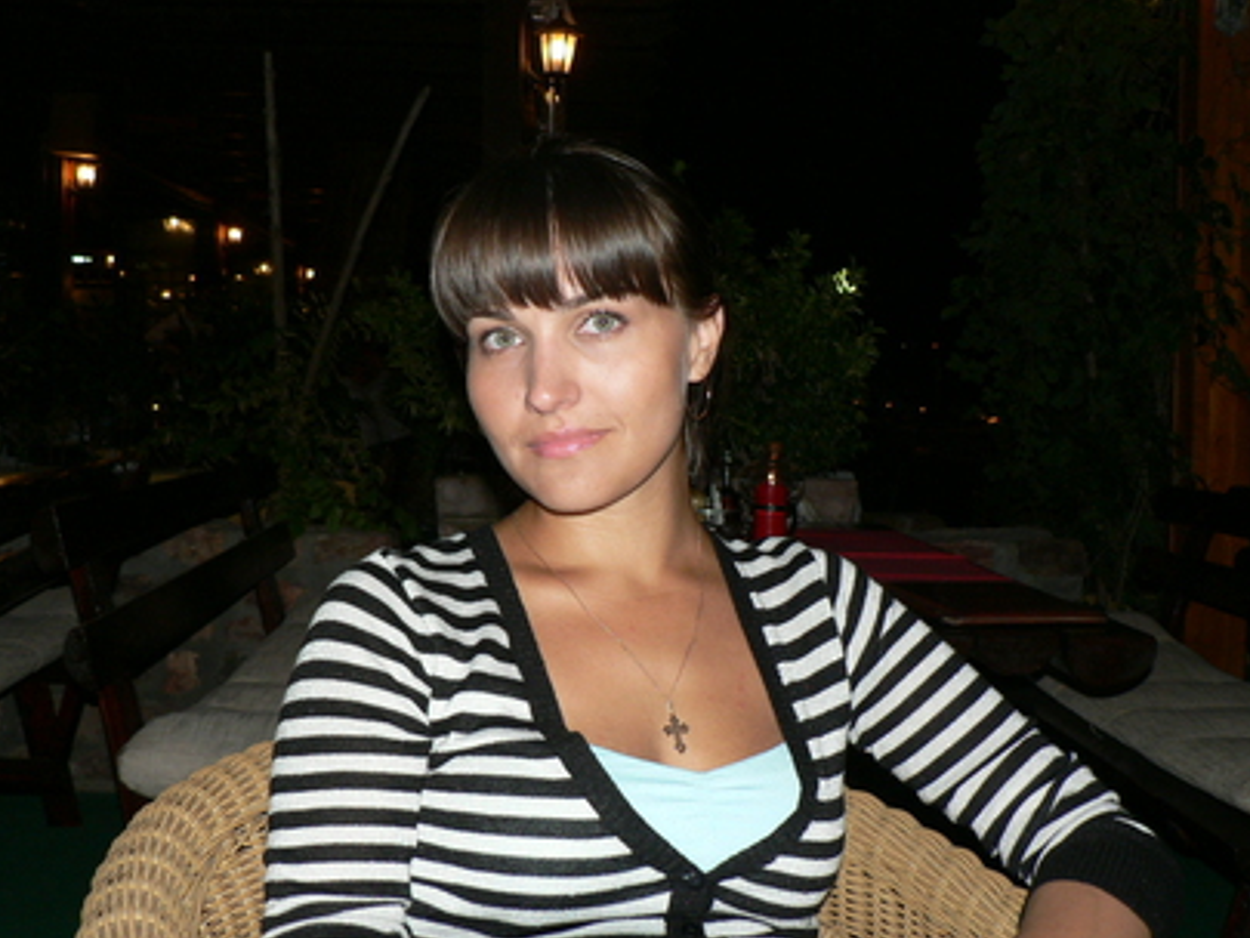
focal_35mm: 40
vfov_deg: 36.0
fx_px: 1445
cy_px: 488
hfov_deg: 46.8
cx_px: 583
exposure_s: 1/60
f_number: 2.8
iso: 100
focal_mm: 6
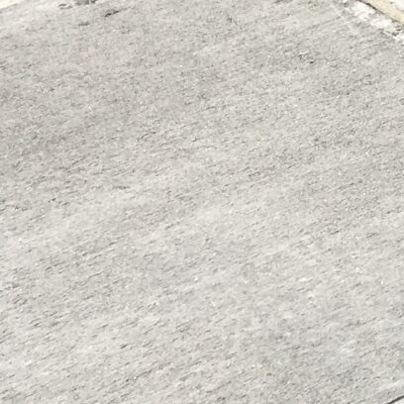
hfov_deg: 9.6
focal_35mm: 161
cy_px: -419
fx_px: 2126
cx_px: 966
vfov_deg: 10.0
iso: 25
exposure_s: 1/1115
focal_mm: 4.15
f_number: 2.2
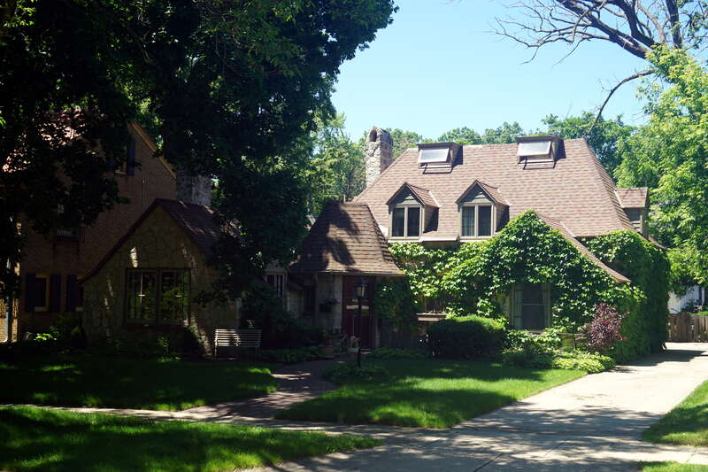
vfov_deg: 28.1
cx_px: 354
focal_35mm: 48
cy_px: 236
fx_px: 944
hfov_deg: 41.1
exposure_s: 1/80
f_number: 8
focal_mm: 32
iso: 100
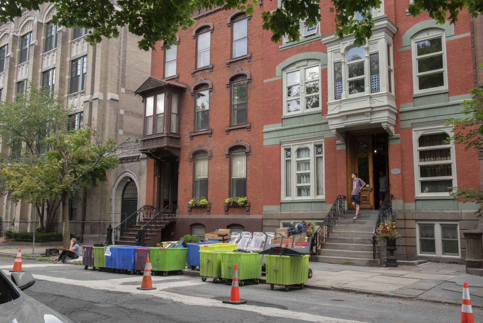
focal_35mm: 32
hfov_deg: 58.7
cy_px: 162
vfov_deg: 41.1
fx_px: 429
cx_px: 242
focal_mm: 32
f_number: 16
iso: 1600
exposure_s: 1/125
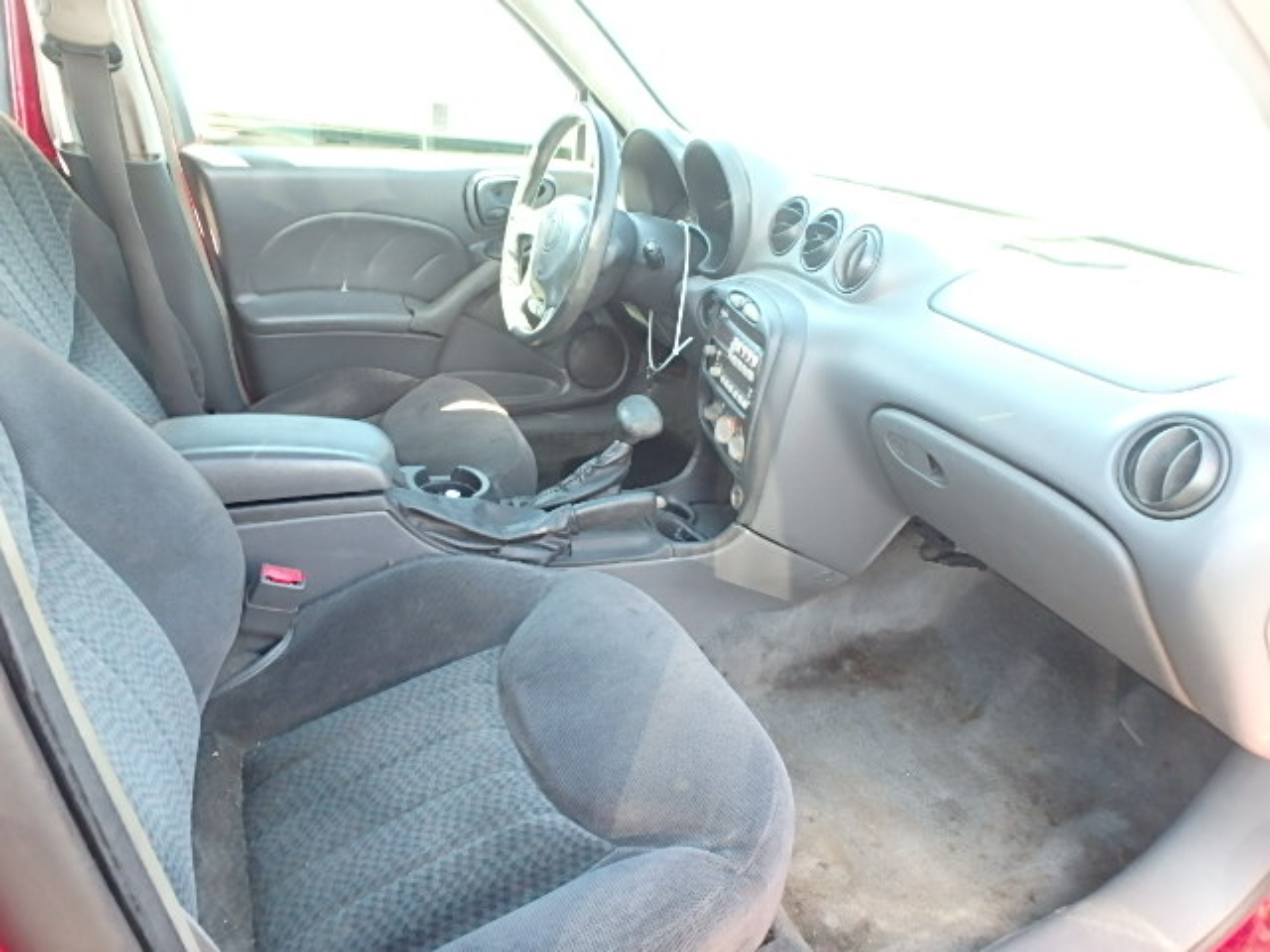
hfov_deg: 79.0
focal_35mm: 21
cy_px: 476
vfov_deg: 63.4
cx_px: 635
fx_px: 770
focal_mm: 3.7
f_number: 3.5
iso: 320
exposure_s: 1/30
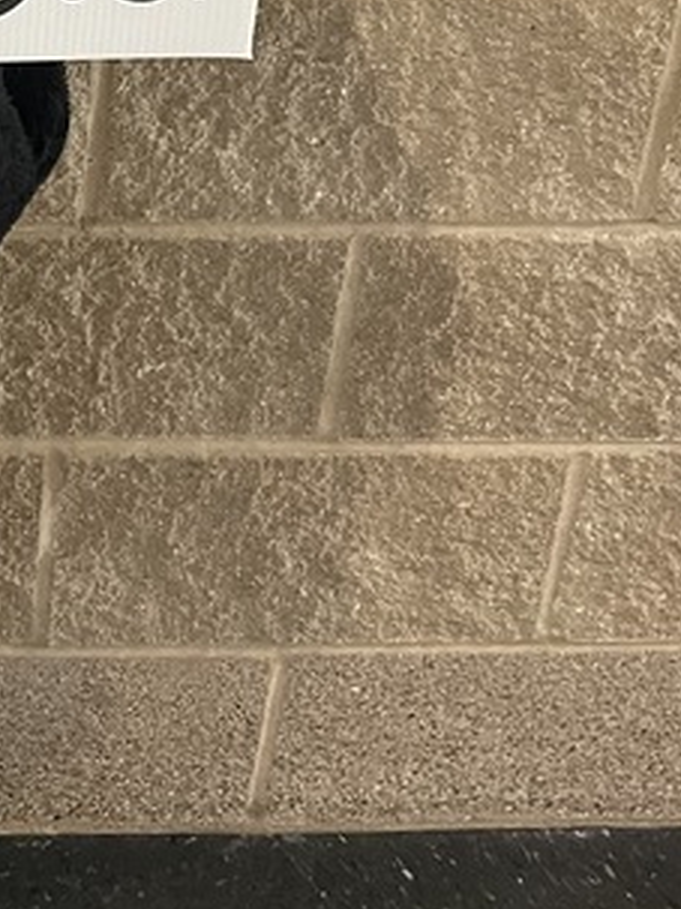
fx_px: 2310
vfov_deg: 20.7
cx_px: -339
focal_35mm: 88
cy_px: -201
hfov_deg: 15.5
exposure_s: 1/60
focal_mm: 4.2
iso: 250
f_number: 1.6
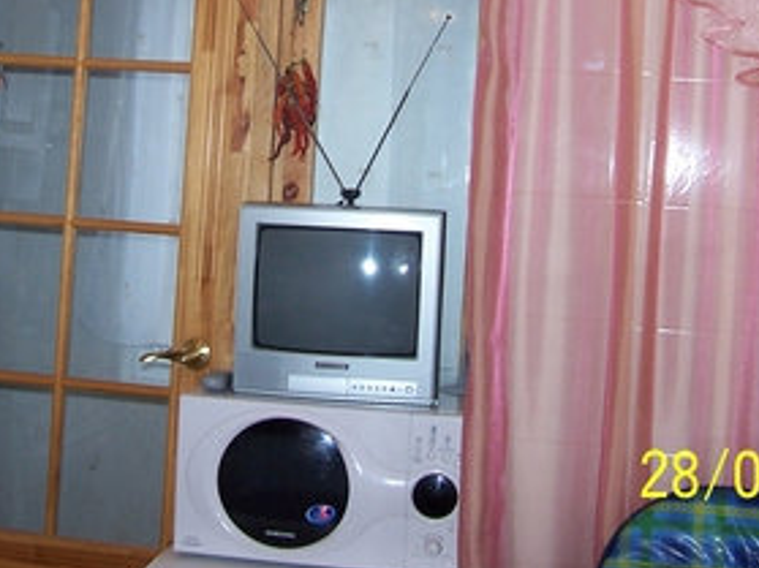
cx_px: 286
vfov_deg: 19.3
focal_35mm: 75
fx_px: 1644
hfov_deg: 25.9
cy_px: 53
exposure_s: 1/60
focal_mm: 6.3
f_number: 2.8
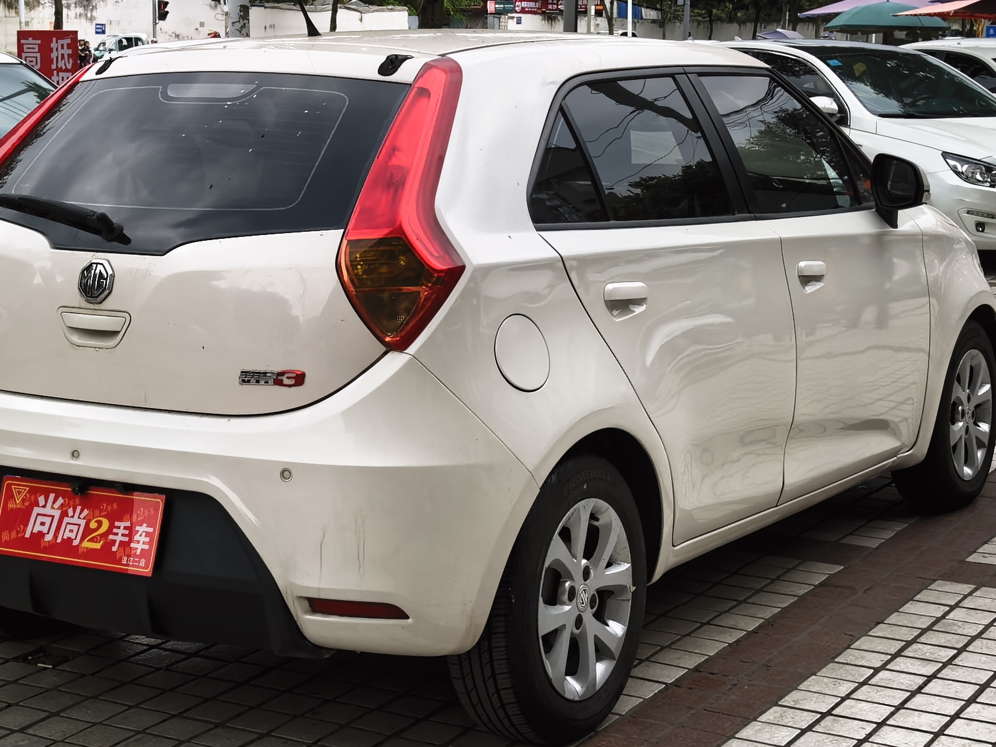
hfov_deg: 30.7
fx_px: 1813
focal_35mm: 63
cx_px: 428
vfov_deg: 23.3
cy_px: 310
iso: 50
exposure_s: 1/100
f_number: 2
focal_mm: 6.98
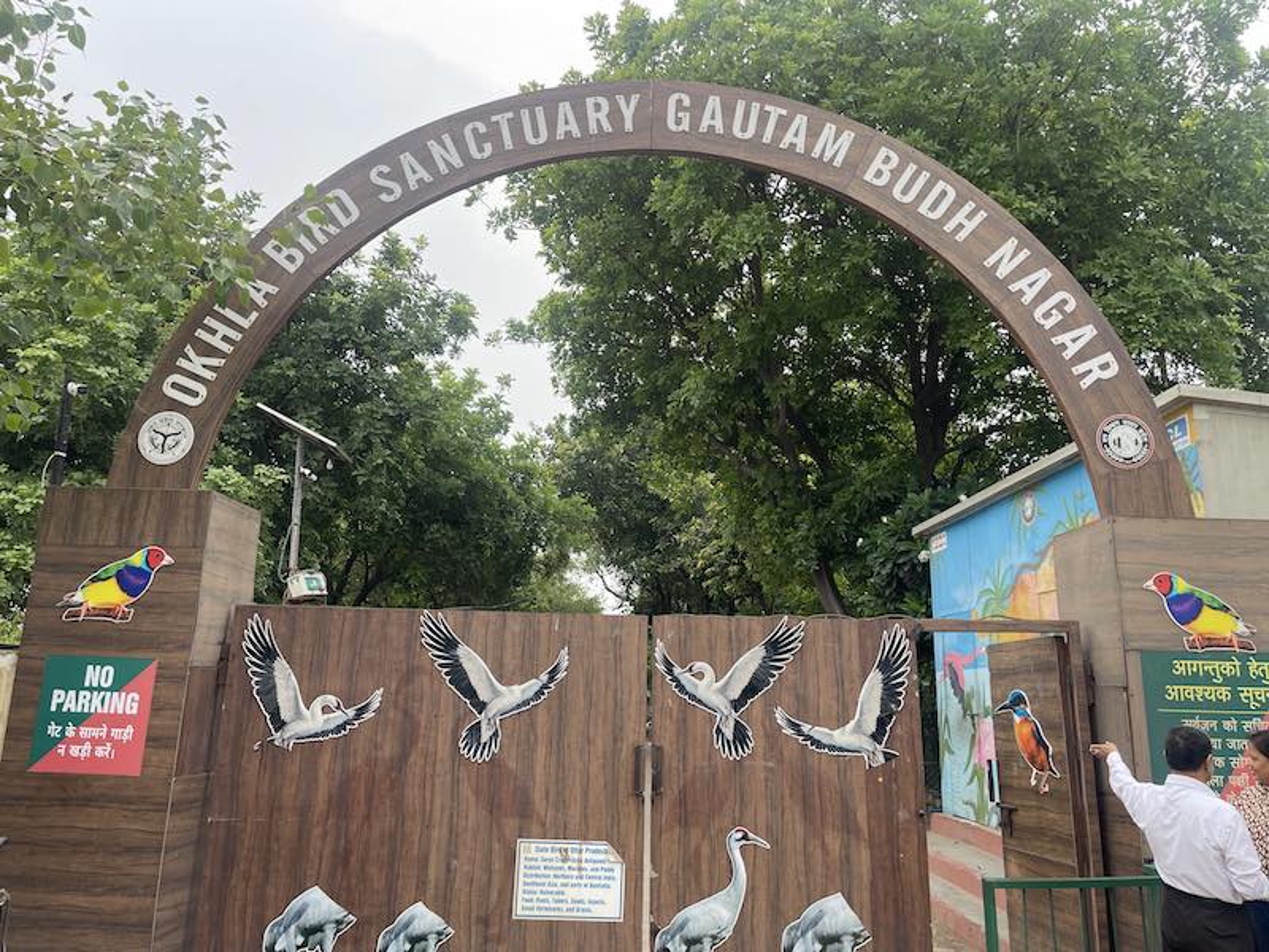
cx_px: 634
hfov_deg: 67.3
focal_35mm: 26
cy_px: 476
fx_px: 953
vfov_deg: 53.1
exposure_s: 1/403
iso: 32
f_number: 1.6
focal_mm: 4.2
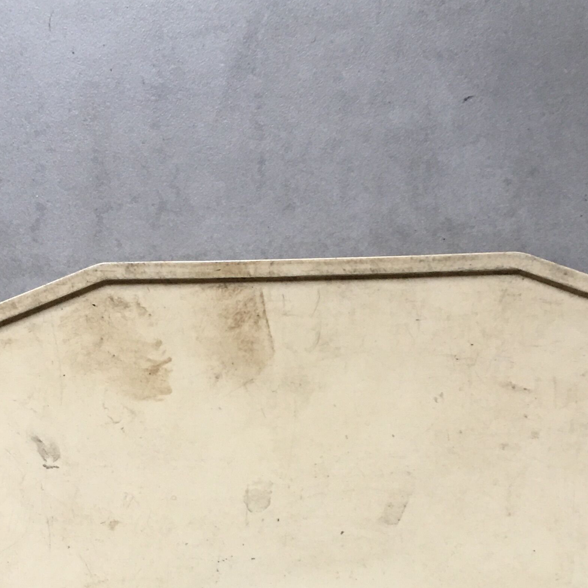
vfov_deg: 24.4
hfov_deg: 26.1
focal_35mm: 66
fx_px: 1268
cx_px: 300
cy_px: 639
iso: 64
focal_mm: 4.15
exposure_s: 1/17
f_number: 2.2
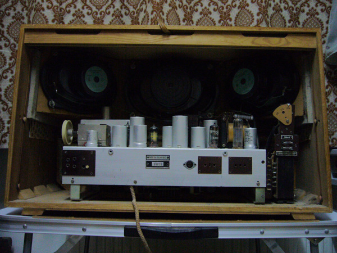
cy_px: 126
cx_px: 168
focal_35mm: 35
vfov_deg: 40.7
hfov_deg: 52.6
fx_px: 341
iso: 200
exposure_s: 1/15
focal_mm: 5.8
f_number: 2.8
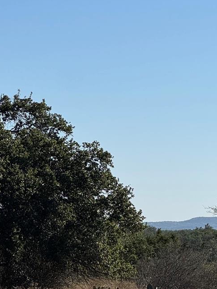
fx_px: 1529
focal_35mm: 183
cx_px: 175
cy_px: 155
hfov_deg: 8.1
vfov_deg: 10.8
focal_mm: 9
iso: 25
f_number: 2.8
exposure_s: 1/2096
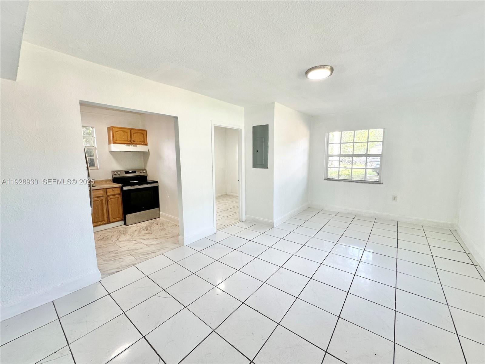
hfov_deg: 102.1
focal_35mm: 14
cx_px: 242
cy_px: 182
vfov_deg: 85.7
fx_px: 196
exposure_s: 1/120
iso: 100
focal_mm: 2.22
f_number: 2.2
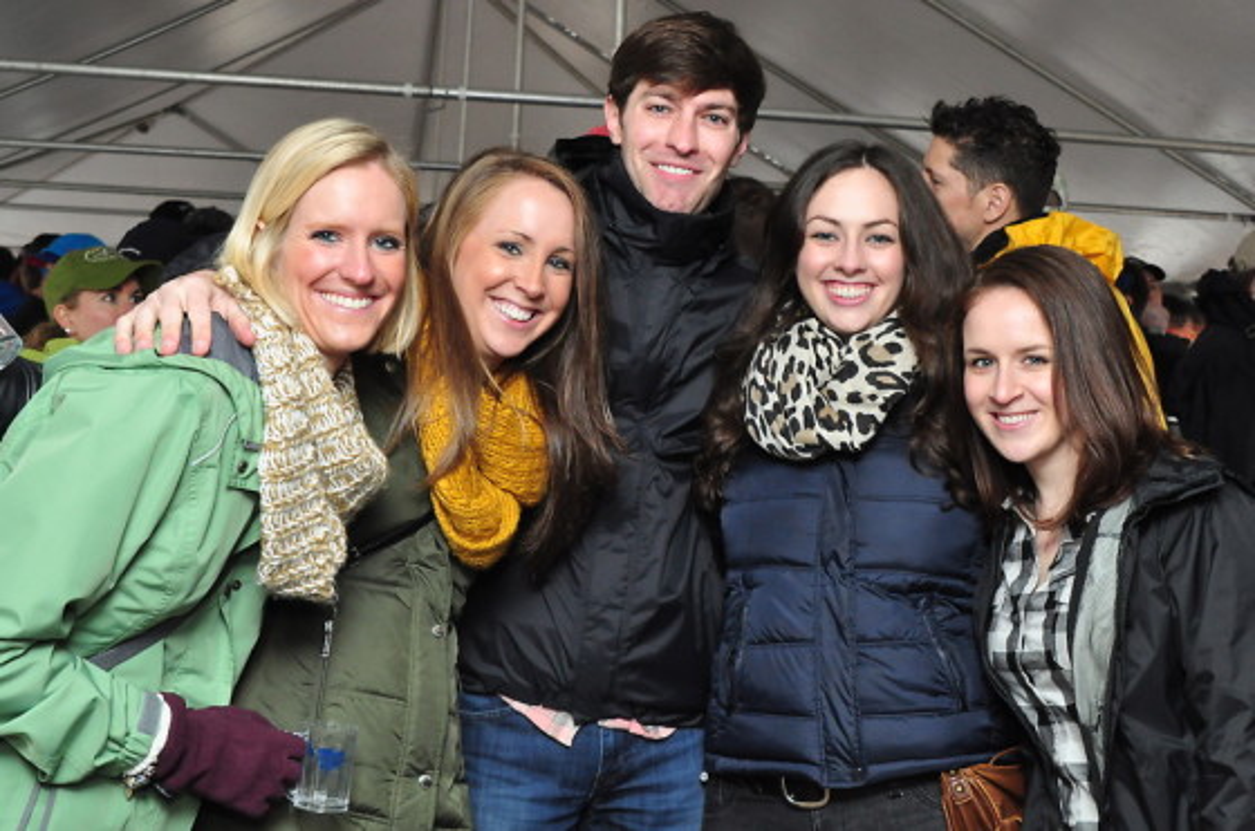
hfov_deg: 37.9
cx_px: 628
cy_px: 416
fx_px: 1827
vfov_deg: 25.6
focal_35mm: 52
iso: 1100
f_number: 10
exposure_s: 1/60
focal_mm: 35
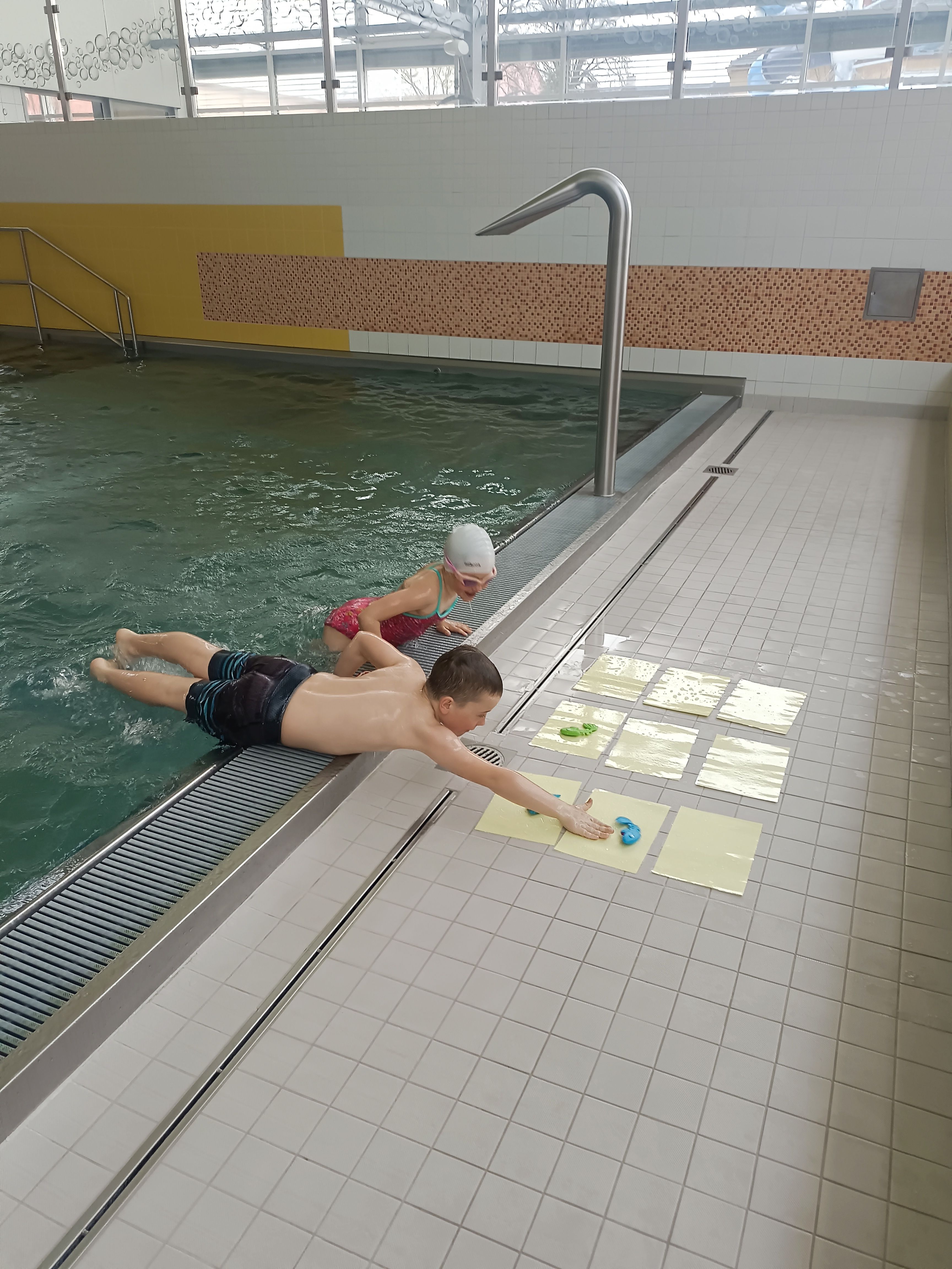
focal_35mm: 25
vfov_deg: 69.4
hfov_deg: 54.9
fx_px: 917
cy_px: 634
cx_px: 476
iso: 495
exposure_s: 1/100
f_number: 1.79
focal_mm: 4.74
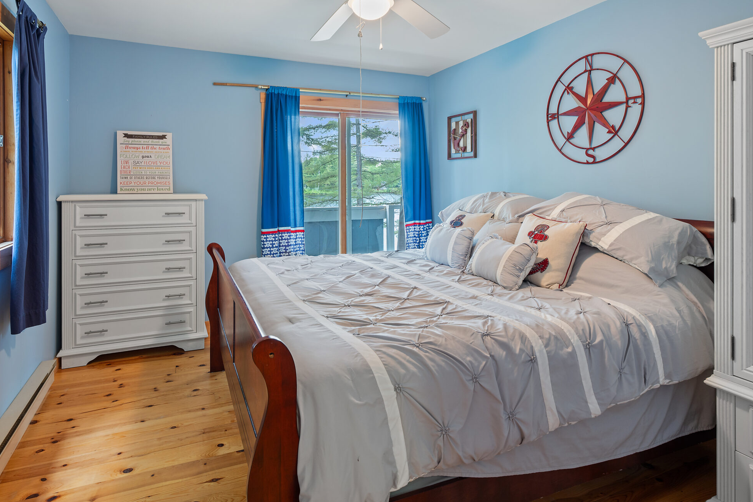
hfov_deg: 81.2
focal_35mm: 21
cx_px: 369
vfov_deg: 58.9
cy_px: 194
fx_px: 439
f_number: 7.1
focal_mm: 16
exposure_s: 1.6
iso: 200
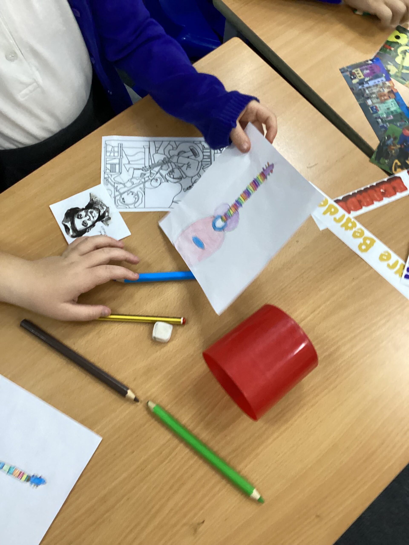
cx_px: 204
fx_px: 488
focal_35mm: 31
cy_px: 272
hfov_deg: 45.4
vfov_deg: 58.4
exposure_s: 1/60
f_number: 2.4
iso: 160
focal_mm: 3.3
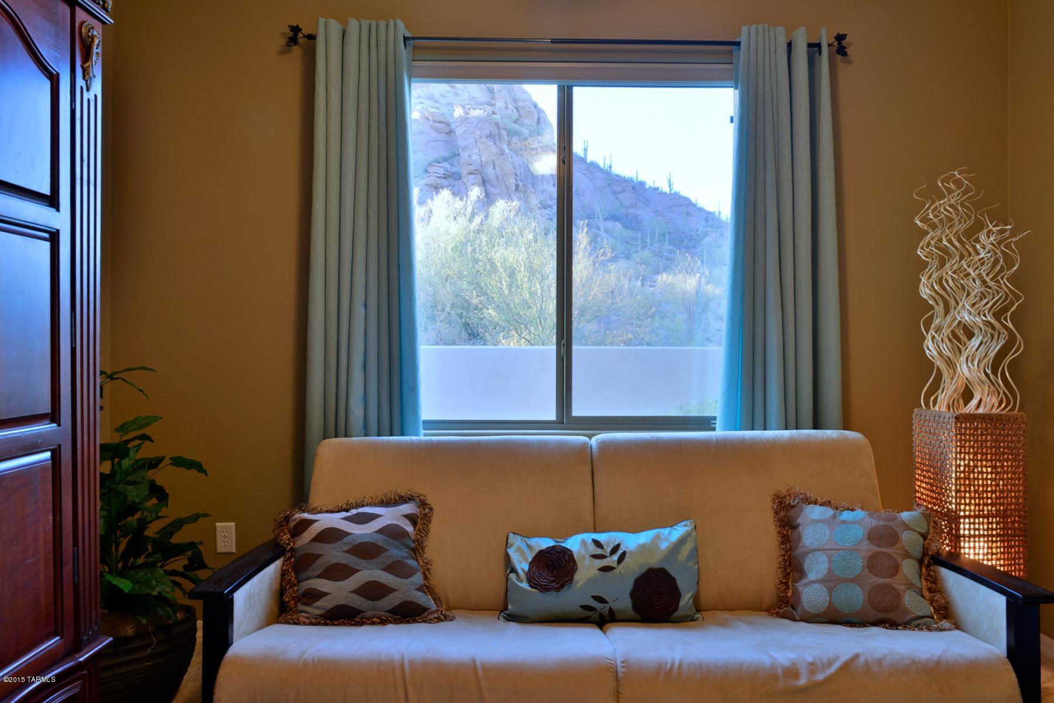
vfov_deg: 53.2
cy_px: 352
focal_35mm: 24
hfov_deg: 73.7
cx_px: 527
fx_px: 703
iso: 200
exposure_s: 1/1.3
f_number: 13
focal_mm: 24
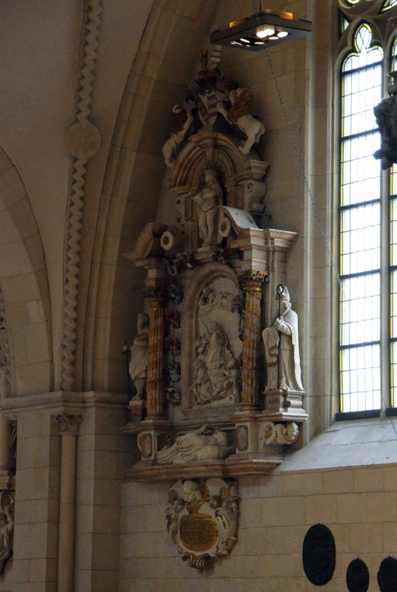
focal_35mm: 105
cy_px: 296
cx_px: 198
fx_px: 1731
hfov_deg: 13.1
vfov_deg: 19.4
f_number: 5.3
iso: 6400
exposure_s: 1/40
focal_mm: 70
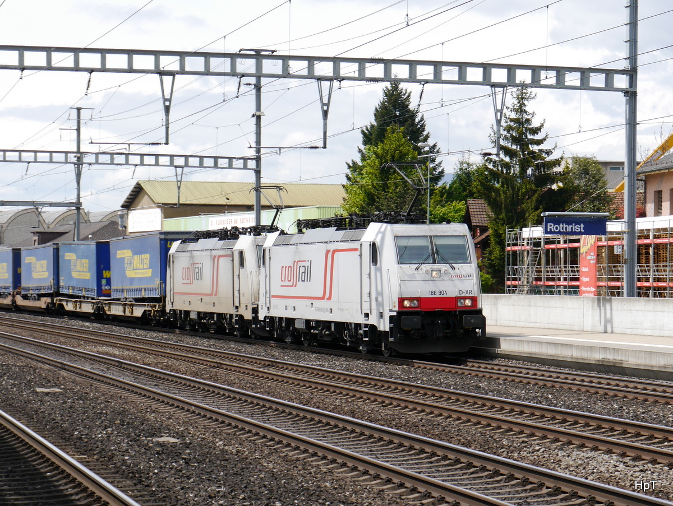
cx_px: 336
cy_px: 253
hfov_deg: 23.3
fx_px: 1635
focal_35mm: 84
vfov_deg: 17.6
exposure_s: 1/320
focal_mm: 42
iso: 160
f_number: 8
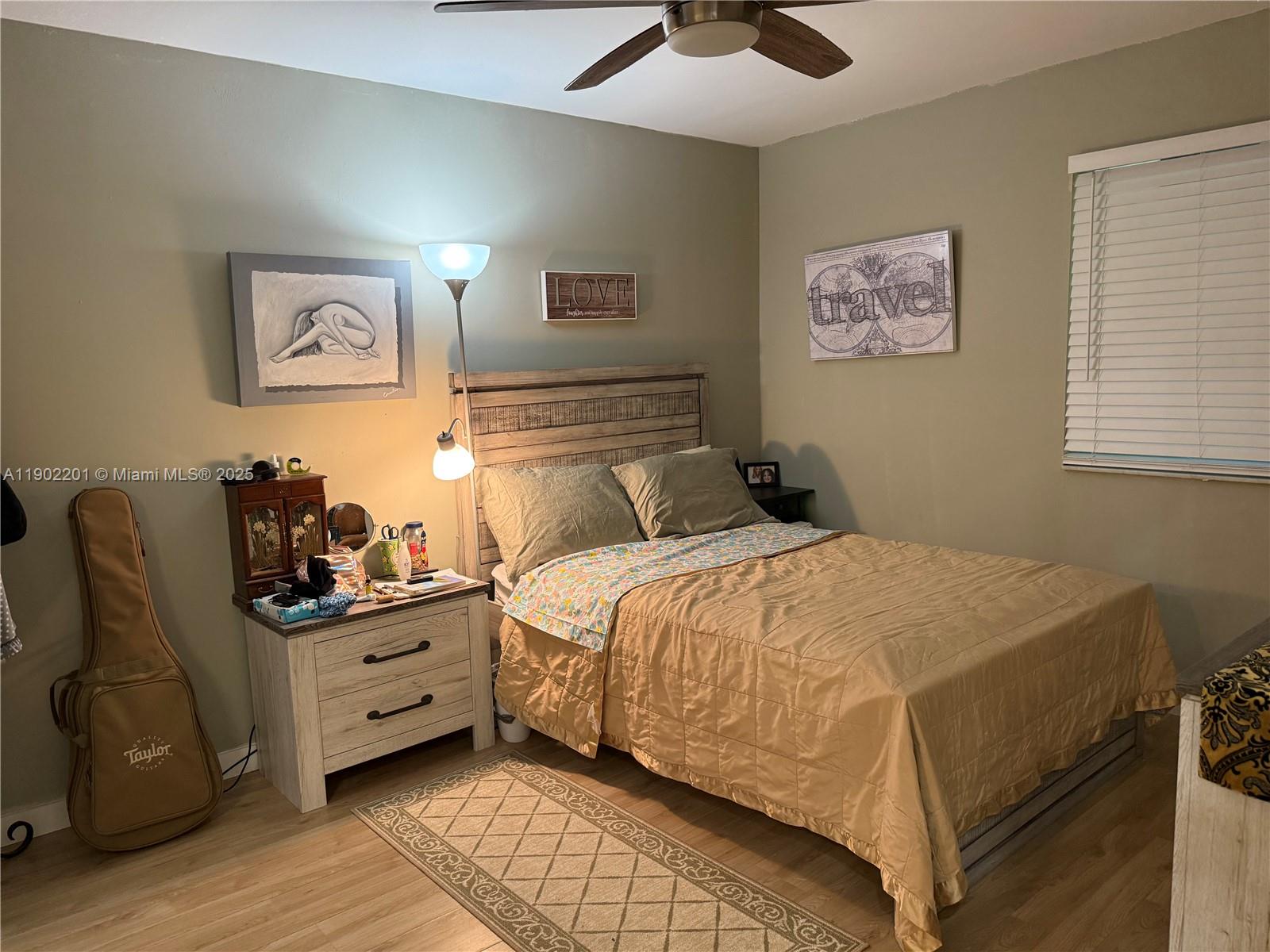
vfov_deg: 56.8
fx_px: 881
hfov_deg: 71.6
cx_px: 635
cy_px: 476
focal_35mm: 24
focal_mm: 6.76
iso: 250
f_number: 1.78
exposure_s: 1/60
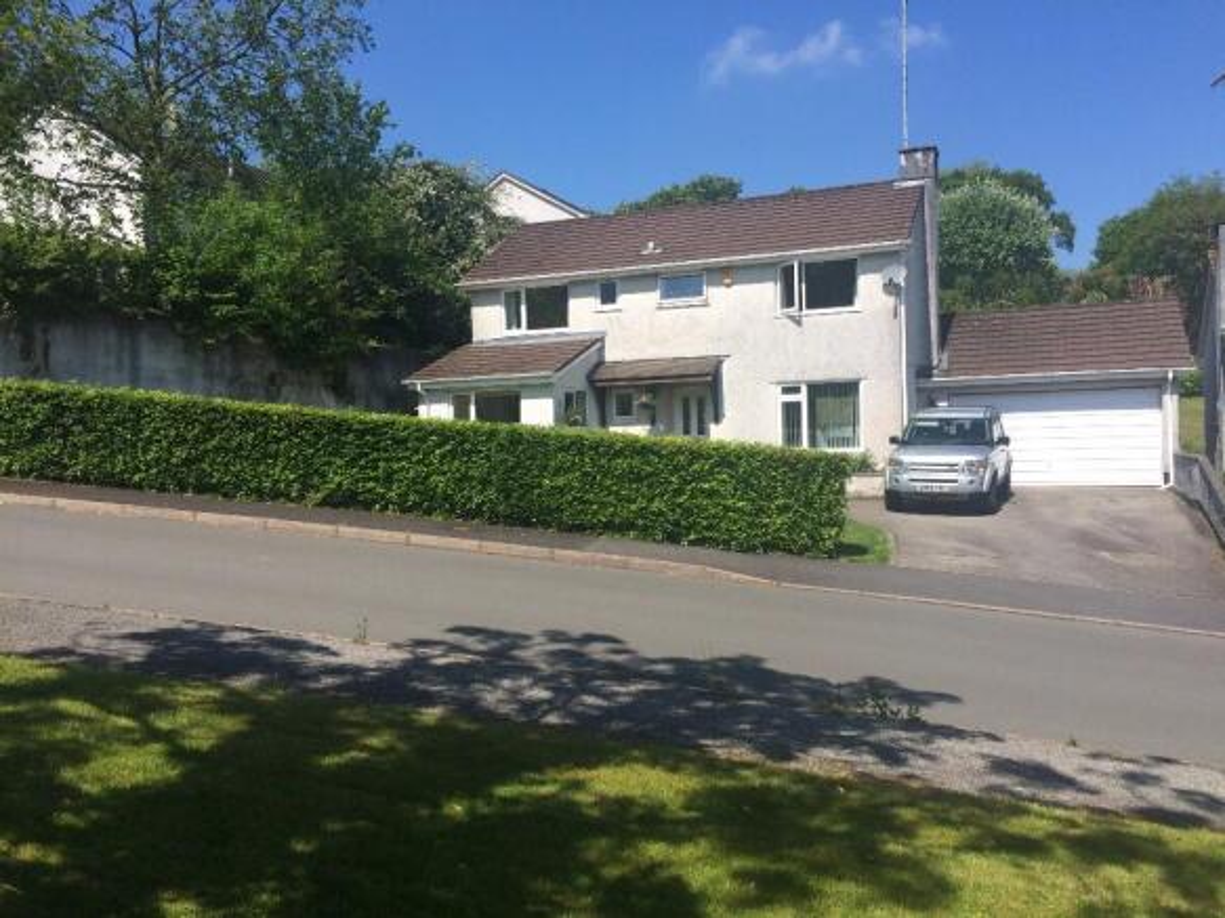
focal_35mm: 29
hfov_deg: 61.7
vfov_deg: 48.2
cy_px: 459
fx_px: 1026
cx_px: 612
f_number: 2.2
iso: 32
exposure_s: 1/2283
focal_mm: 4.15
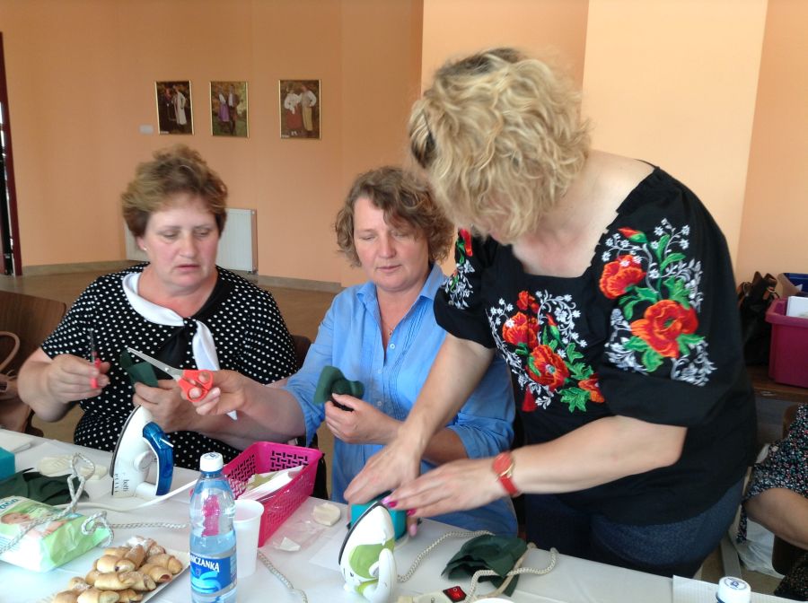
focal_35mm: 33
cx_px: 404
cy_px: 302
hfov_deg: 55.4
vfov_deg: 42.8
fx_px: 769
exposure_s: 1/24
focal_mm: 3.3
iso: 32
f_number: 2.4
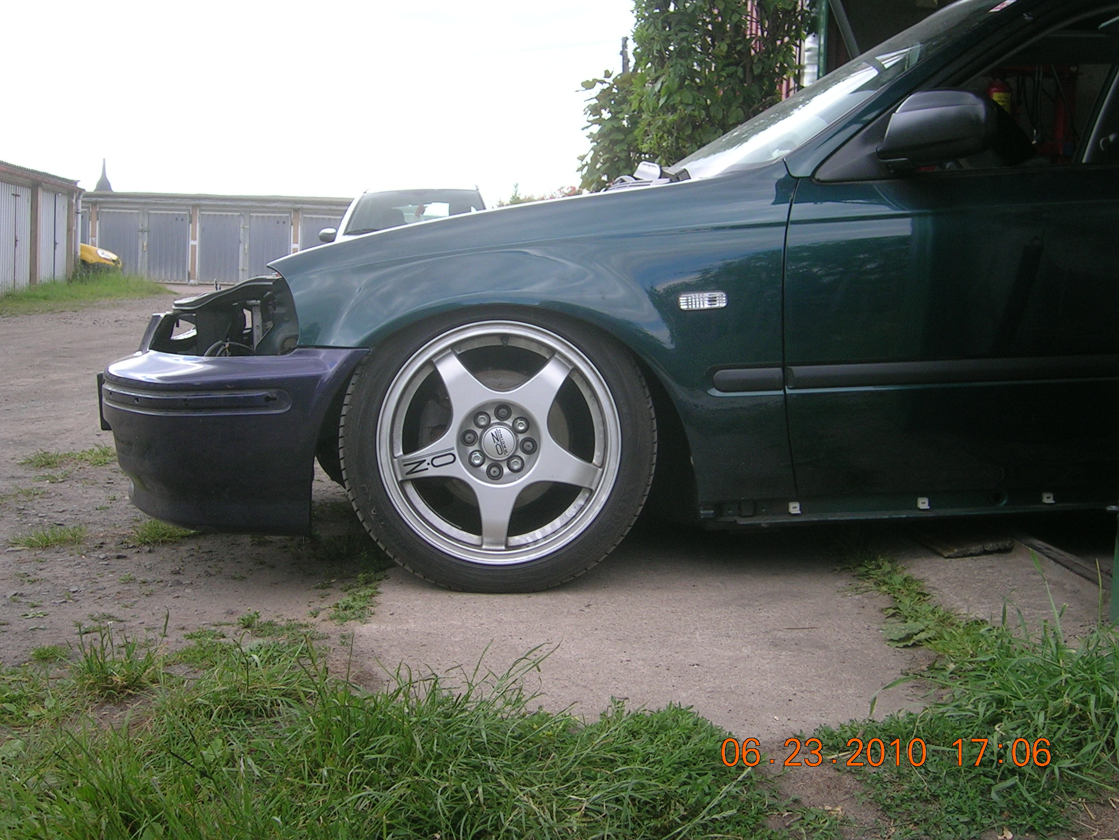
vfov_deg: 32.9
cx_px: 560
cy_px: 420
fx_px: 1422
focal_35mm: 44
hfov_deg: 42.9
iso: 50
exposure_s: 1/230
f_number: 3
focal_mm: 6.7
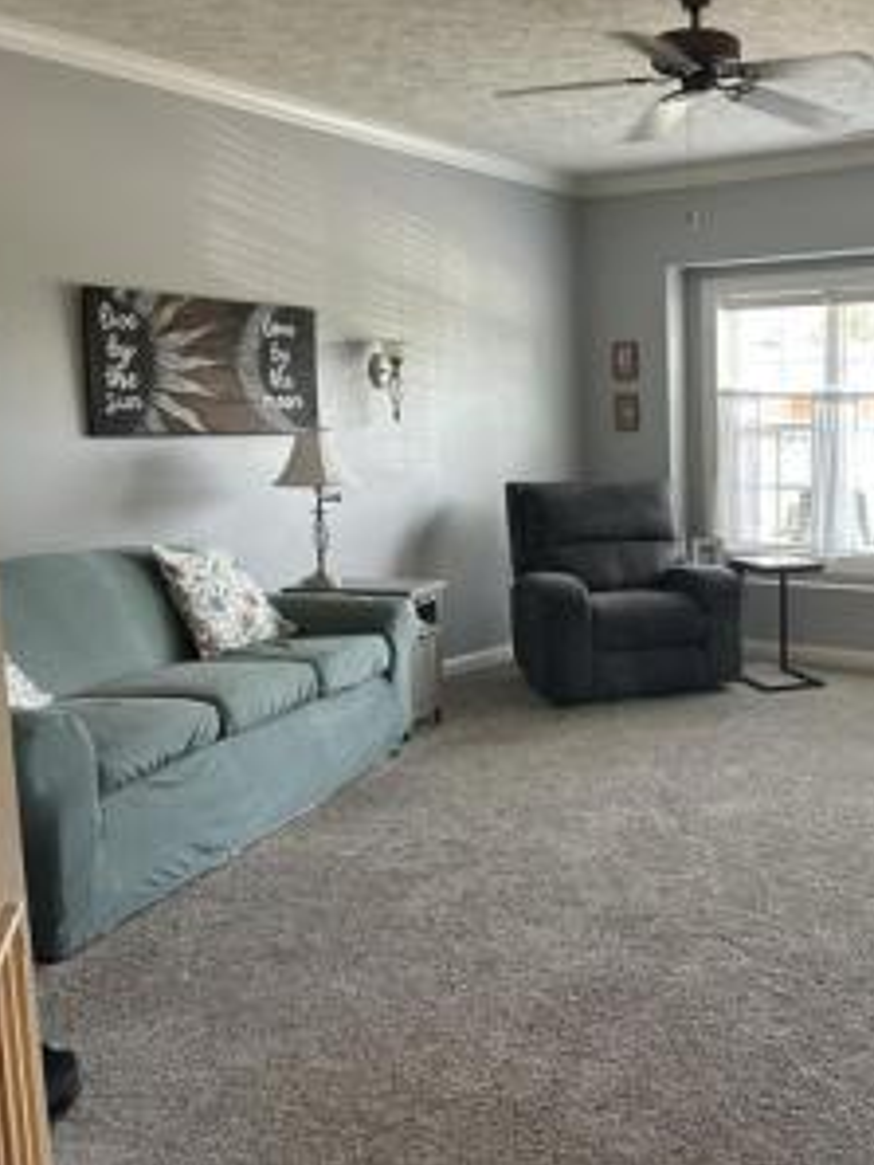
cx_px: 749
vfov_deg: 52.6
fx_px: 1177
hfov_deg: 38.5
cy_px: 581
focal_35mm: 35
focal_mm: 5.7
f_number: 1.5
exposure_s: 1/118
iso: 125
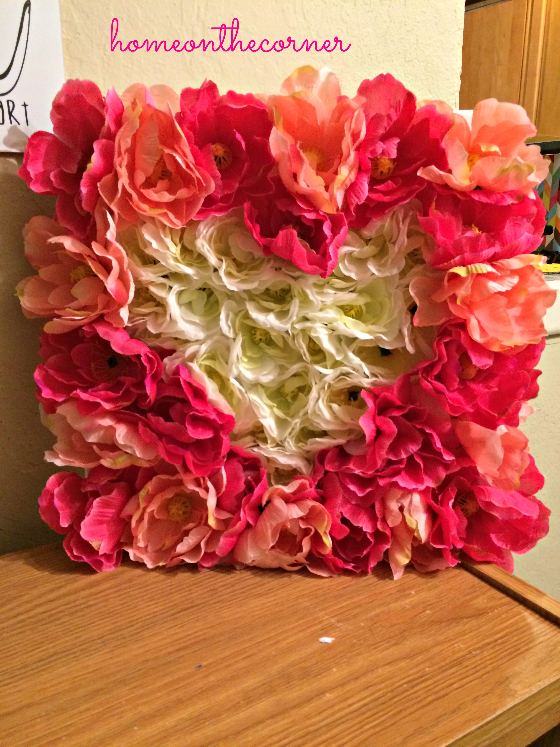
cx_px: 280
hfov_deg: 48.2
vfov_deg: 61.7
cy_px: 374
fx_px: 626
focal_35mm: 29
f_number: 2.2
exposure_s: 1/24
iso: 250
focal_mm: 4.15
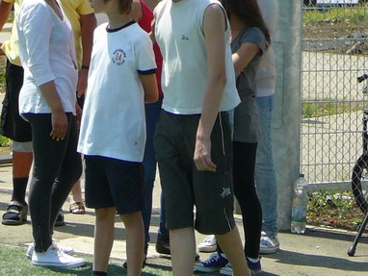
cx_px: 218
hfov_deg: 11.6
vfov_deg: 8.7
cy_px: 97
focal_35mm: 170
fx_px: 1808
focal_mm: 9.7
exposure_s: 1/640
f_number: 3.6
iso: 80
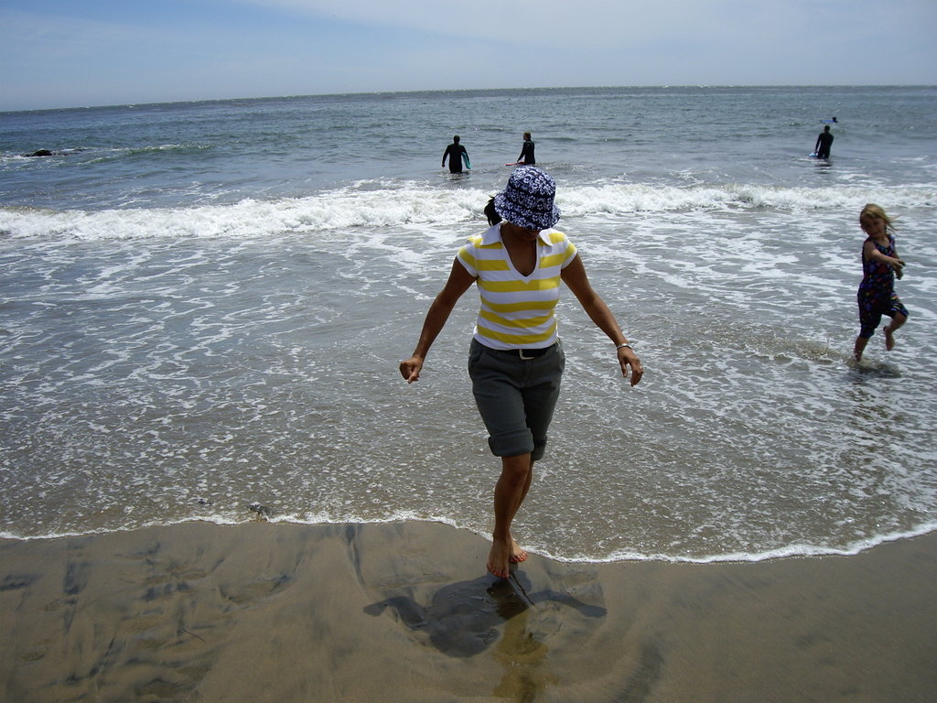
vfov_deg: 37.7
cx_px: 468
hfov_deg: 49.0
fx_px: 1029
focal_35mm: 38
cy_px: 352
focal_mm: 6.2
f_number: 4.3
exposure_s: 1/800
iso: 50
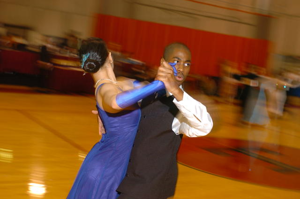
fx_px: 437
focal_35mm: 52
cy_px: 100
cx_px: 150
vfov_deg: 25.6
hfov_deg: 37.9
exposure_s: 1/20
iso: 250
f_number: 5
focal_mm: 35
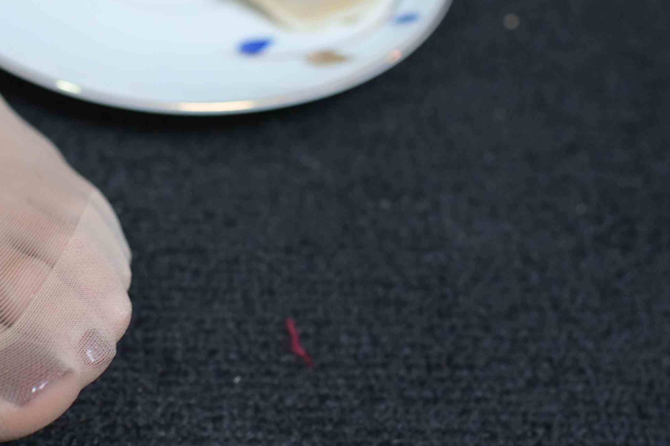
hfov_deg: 24.0
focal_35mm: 83
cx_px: 102
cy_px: 64
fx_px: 1544
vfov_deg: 16.3
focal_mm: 35
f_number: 3.5
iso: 800
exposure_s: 1/160
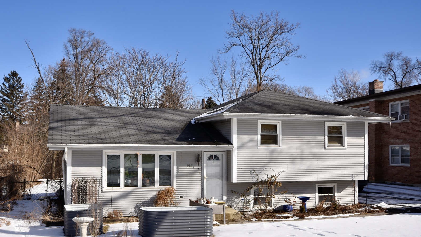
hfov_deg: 61.0
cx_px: 209
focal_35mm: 32
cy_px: 141
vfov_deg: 36.6
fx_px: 357
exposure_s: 1/250
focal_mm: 20
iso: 100
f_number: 9
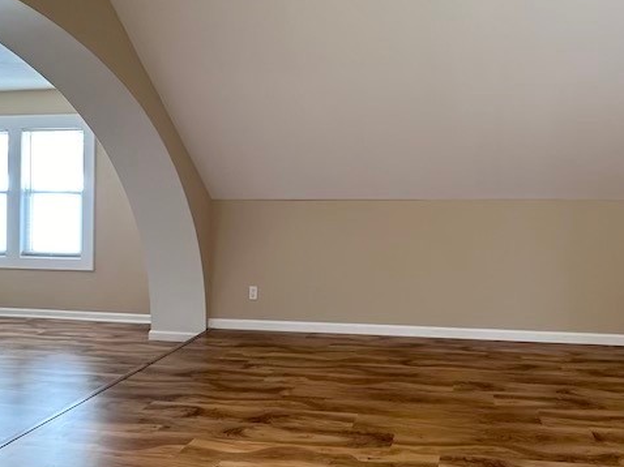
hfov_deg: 59.2
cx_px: 389
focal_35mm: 30
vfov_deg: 46.5
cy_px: 188
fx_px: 541
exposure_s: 1/120
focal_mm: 2.22
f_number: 2.2
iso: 250
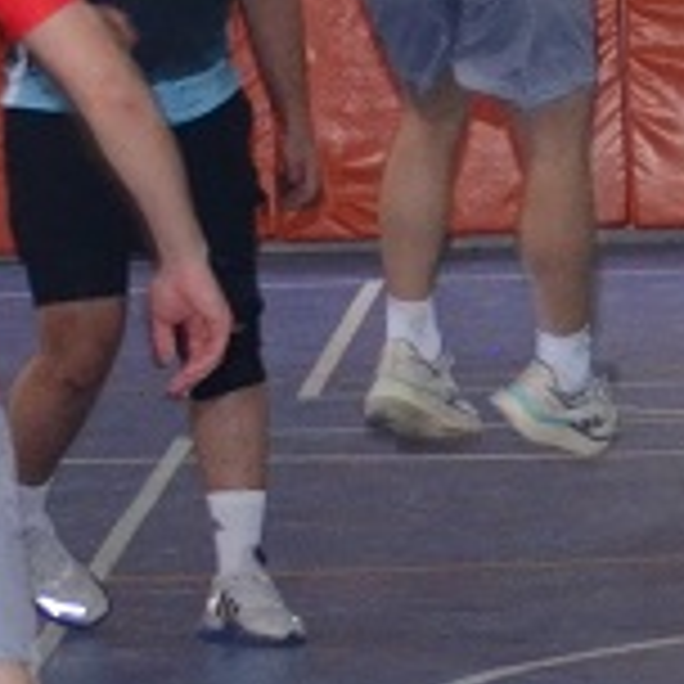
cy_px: -146
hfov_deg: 4.3
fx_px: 9009
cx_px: 1498
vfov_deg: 4.3
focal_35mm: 403
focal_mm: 32
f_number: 4
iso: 800
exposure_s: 1/60
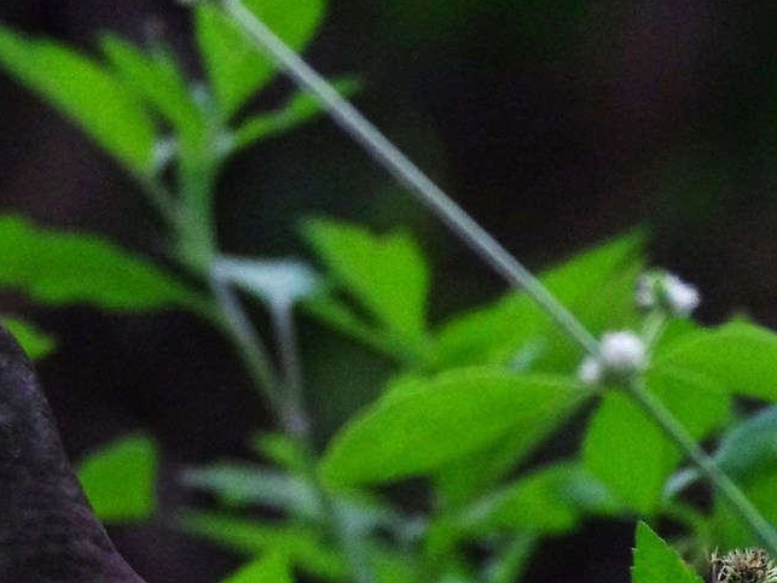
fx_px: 54373
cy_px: 410
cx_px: -83
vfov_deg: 0.6
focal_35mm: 2421
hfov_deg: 0.8
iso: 3200
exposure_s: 1/250
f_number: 6.3
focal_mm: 450
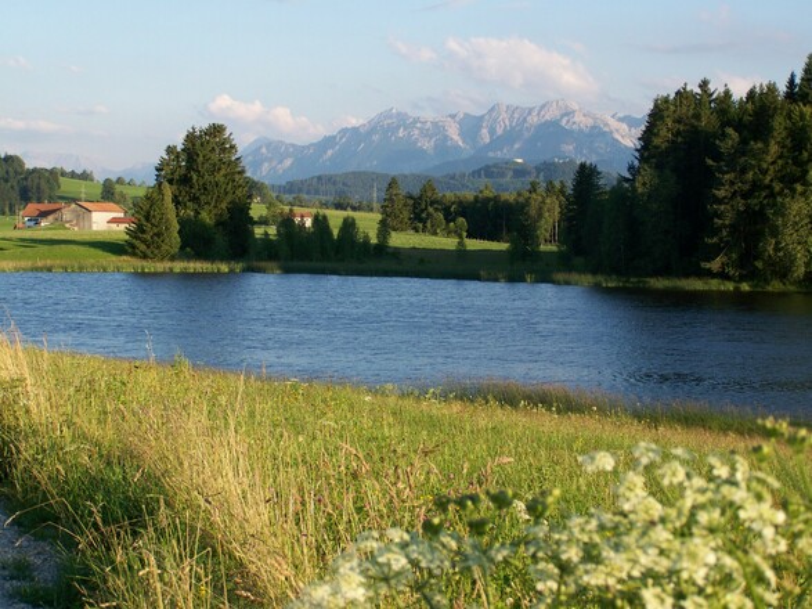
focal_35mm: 75
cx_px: 406
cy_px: 304
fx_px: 1759
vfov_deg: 19.6
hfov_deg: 26.0
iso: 64
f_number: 3.2
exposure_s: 1/320
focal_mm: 12.5
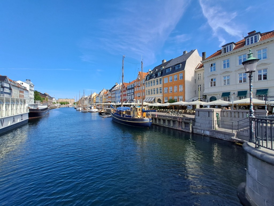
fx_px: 103
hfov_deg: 106.2
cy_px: 103
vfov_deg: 89.9
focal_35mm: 13
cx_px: 137
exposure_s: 1/1109
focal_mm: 1.42
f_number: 2.2
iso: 40
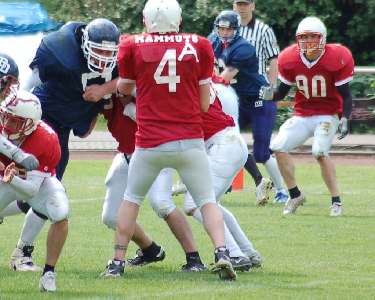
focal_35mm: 590
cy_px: 54
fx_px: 6546
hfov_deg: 3.3
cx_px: 136
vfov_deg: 2.6
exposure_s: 1/800
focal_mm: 195
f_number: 5
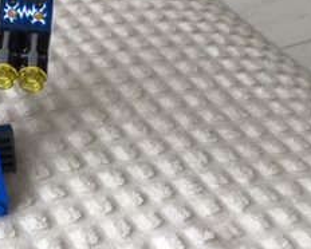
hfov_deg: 22.2
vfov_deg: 19.0
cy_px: -19
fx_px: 719
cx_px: -82
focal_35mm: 78
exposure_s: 1/30
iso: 40
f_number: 2.2
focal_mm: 4.15
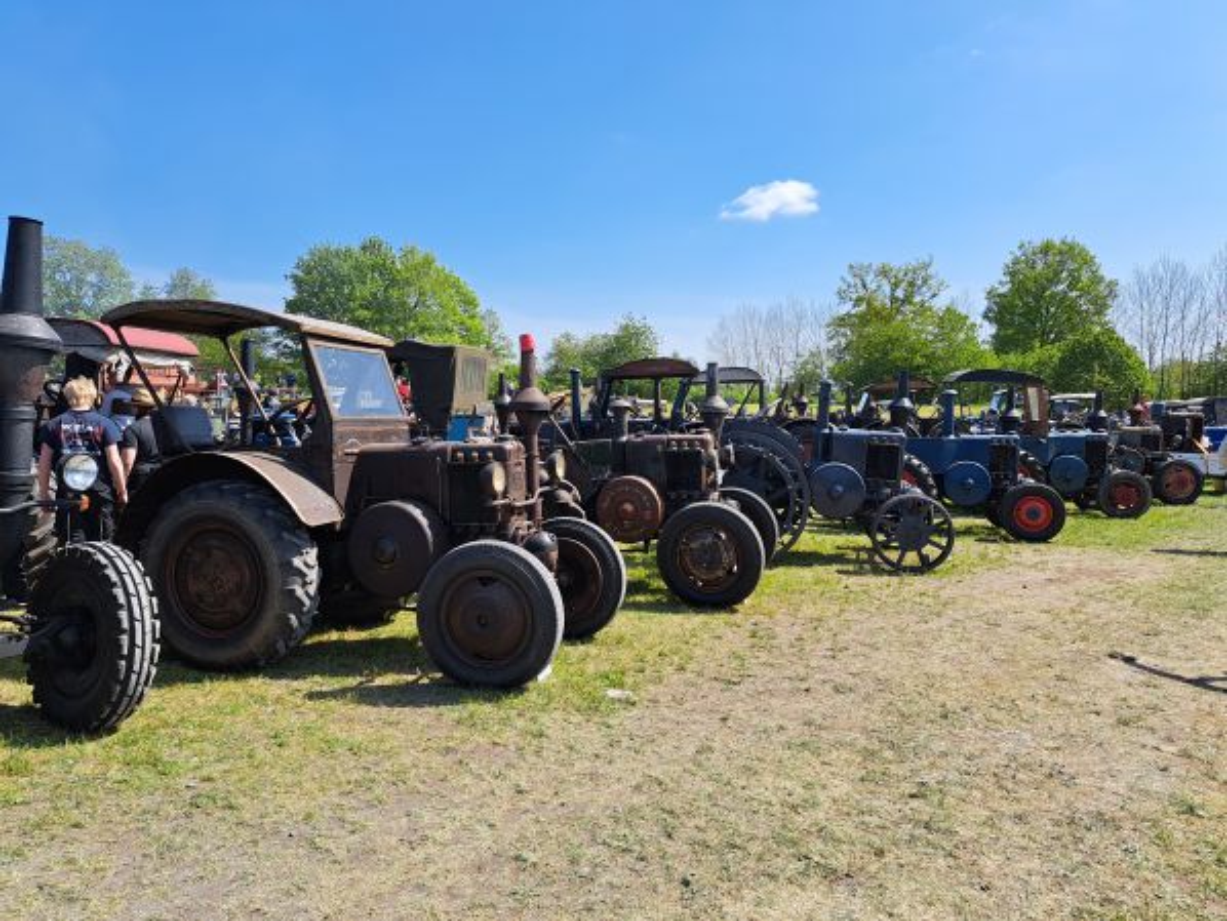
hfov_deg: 71.6
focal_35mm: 24
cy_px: 460
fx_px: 851
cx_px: 614
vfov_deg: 56.8
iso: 50
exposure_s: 1/970
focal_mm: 5.23
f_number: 1.8
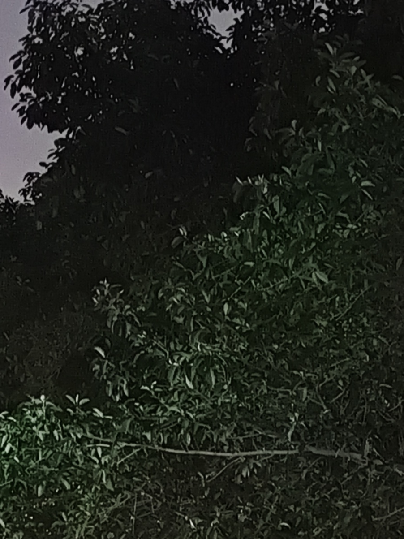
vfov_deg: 12.4
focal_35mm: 156
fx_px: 2428
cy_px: 653
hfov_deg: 9.5
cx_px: 290
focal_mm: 6.14
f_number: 1.65
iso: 12800
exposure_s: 1/14.3
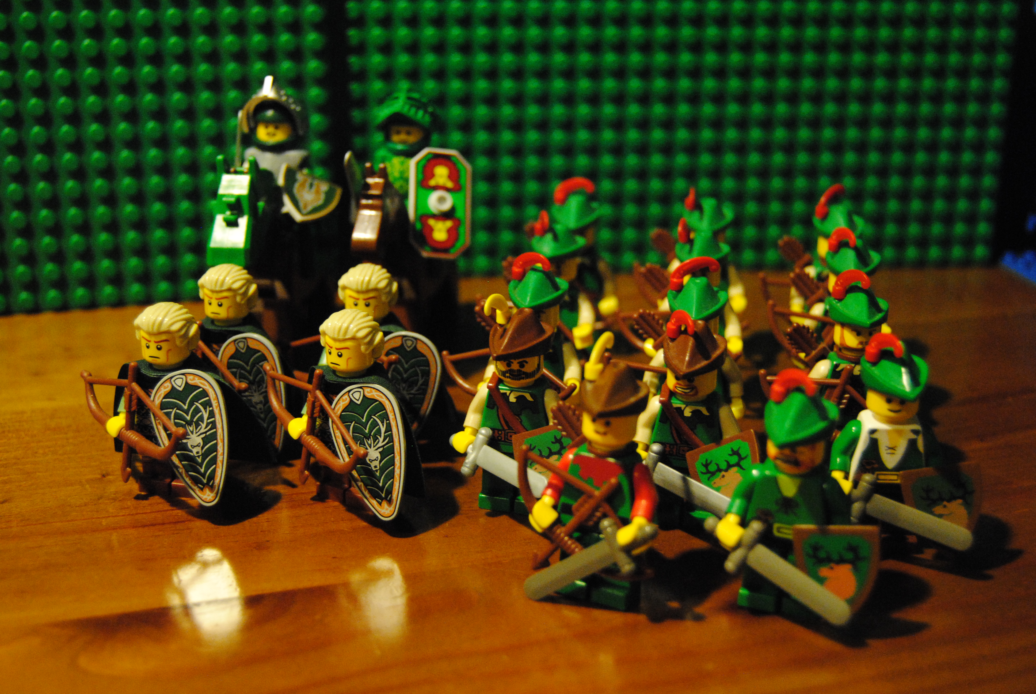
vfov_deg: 26.6
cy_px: 347
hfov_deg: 38.8
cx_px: 518
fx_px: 1469
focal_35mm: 51
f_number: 4.5
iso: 1600
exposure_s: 1/15
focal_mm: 34
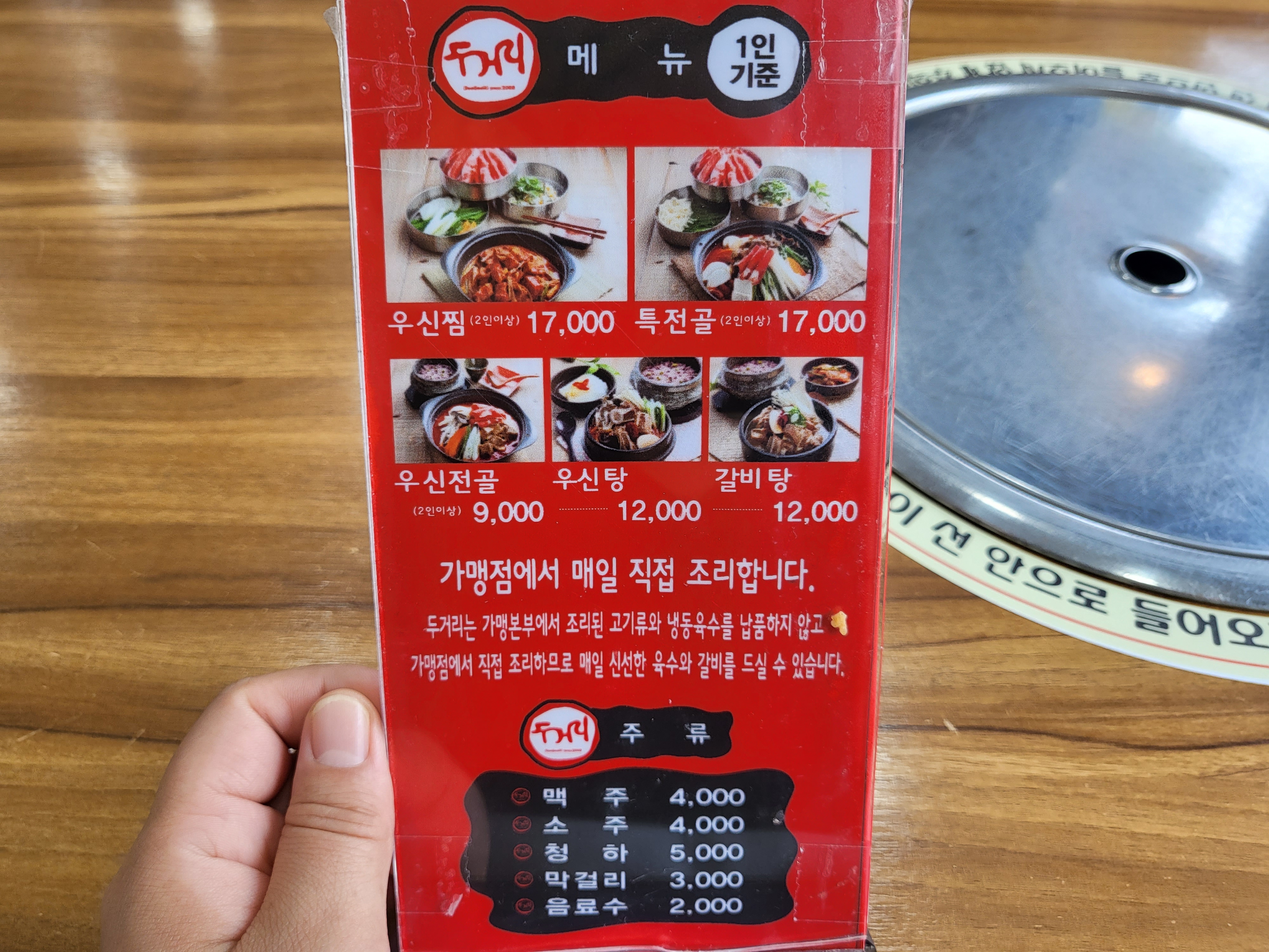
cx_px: 634
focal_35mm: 26
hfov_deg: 67.3
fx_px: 953
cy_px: 476
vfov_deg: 53.1
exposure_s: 1/126
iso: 50
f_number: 1.8
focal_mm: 4.25
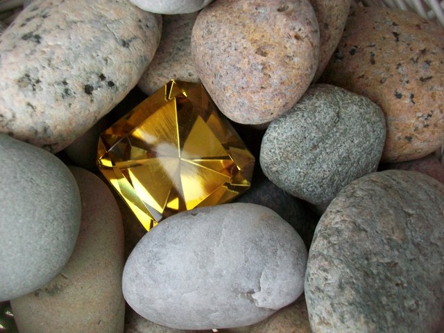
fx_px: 410
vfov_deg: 44.2
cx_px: 222
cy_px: 166
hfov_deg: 56.8
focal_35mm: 32
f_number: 2.8
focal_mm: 5.7
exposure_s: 1/15
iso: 160
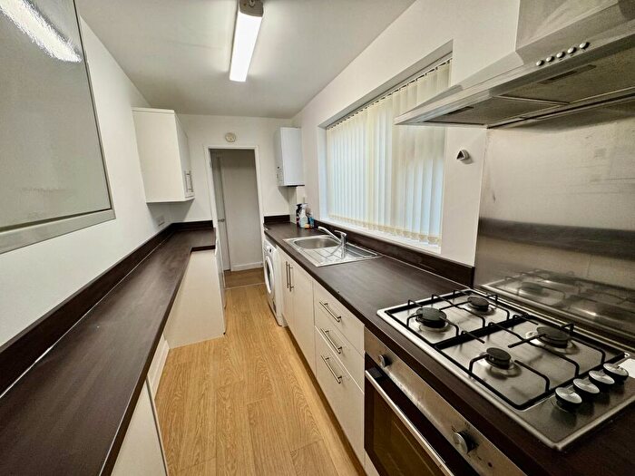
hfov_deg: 102.1
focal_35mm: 14
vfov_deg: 85.7
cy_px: 238
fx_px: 257
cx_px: 318
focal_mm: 2.22
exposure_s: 1/100
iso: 100
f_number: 2.2
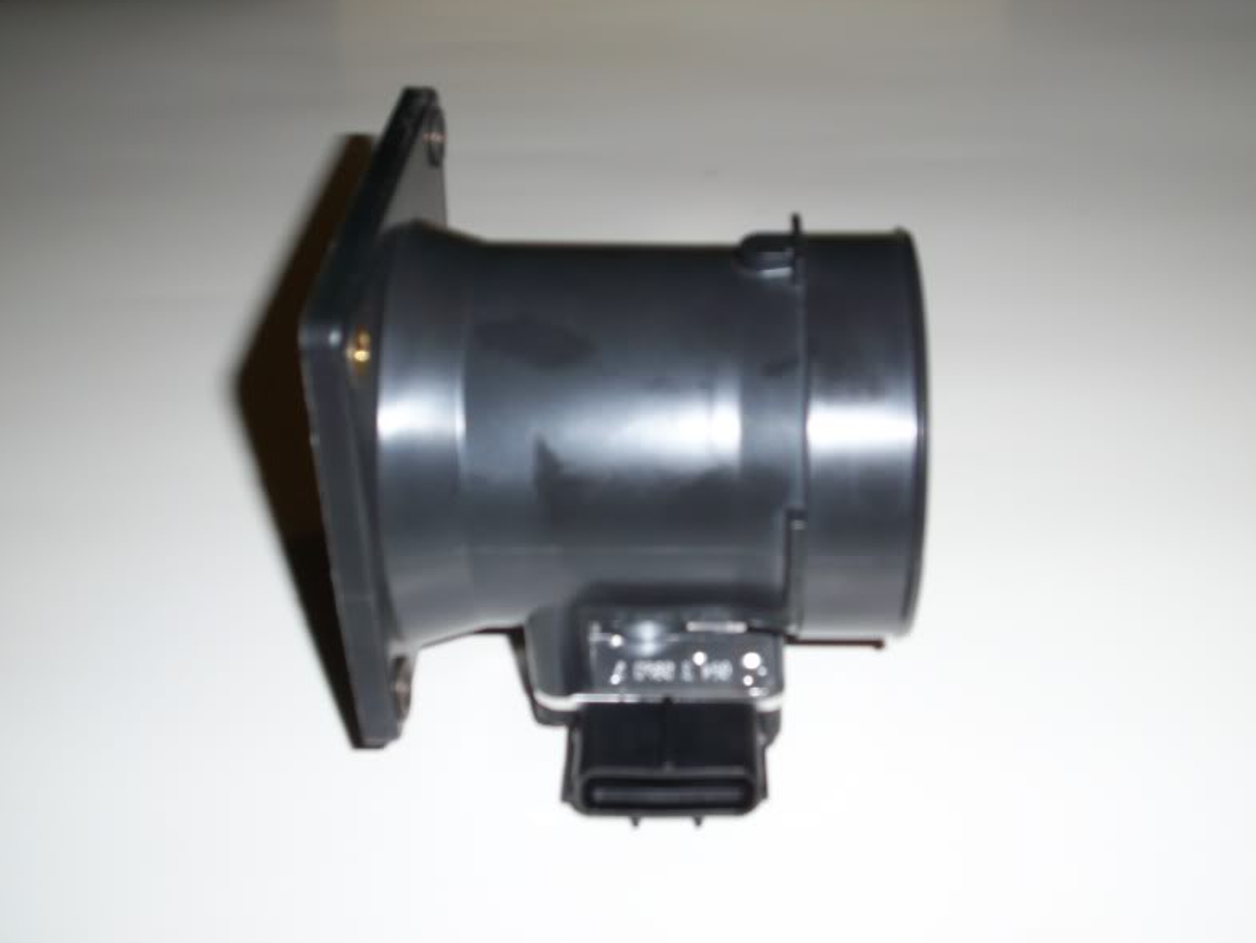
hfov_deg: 42.1
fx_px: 1633
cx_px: 628
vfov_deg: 32.2
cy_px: 472
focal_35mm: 45
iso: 80
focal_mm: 7.8
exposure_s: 1/80
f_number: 3.5
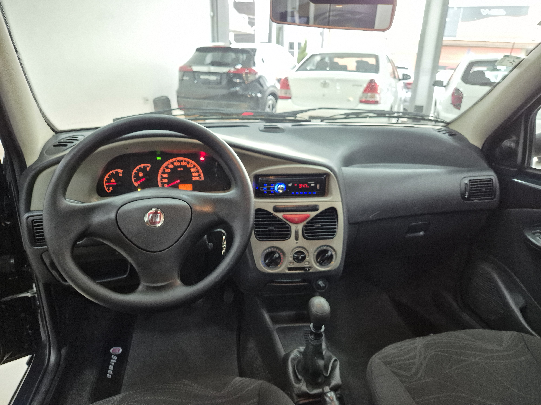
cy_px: 202
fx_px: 359
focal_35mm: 23
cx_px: 270
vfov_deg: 58.8
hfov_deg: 74.0
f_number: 1.8
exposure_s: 1/60
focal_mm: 5.4
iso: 1250
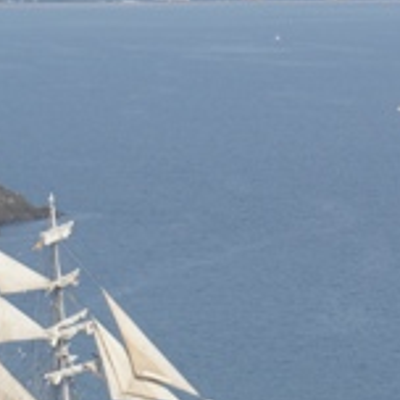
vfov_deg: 4.7
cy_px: 284
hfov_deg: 4.7
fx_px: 4916
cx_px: 274
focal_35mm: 376
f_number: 13
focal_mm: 70
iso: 100
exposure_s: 1/160
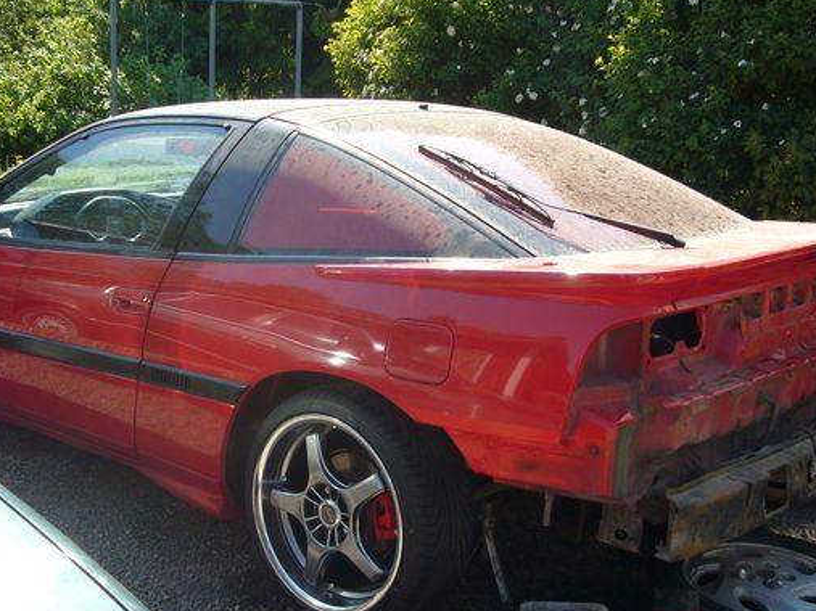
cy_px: 368
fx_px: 1249
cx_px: 356
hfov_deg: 36.1
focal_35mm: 53
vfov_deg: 27.5
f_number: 3.3
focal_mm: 6.9
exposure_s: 1/320
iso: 80
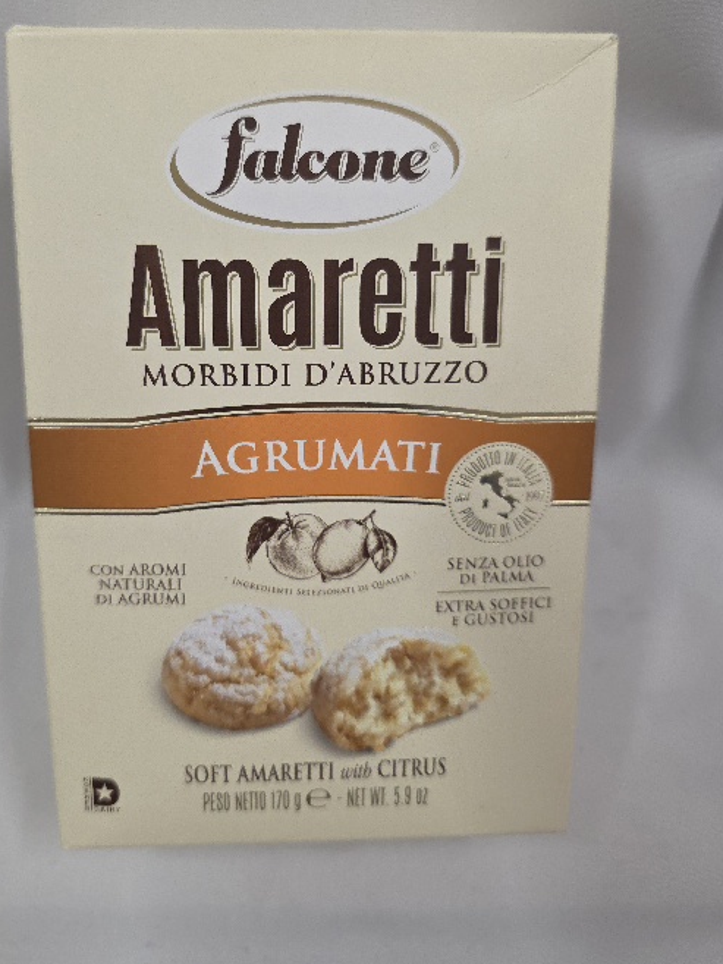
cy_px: 399
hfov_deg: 49.5
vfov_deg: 63.0
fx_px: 780
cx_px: 296
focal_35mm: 28
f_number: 1.7
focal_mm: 6.3
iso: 320
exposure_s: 1/101
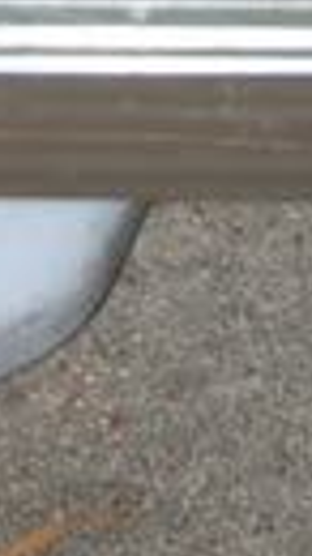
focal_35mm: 426
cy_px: -772
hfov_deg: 2.8
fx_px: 6267
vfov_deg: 4.9
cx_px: 609
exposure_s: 1/60
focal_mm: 55
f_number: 5.6
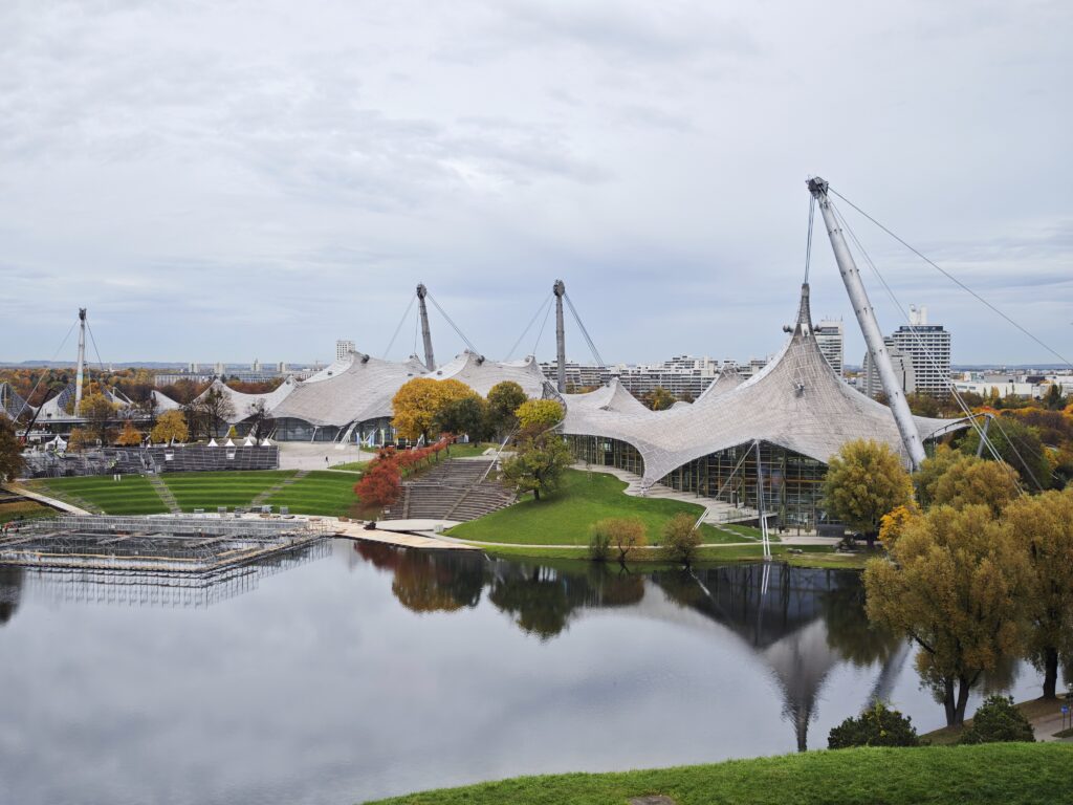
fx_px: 1426
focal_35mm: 46
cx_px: 536
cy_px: 402
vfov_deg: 31.5
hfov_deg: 41.2
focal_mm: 8.72
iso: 50
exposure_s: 1/205
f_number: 2
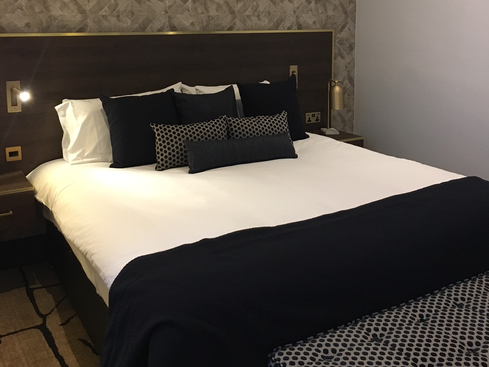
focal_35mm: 29
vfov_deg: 48.2
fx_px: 410
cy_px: 184
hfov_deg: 61.7
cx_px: 244
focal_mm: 4.15
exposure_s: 1/25
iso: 200
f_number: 2.2
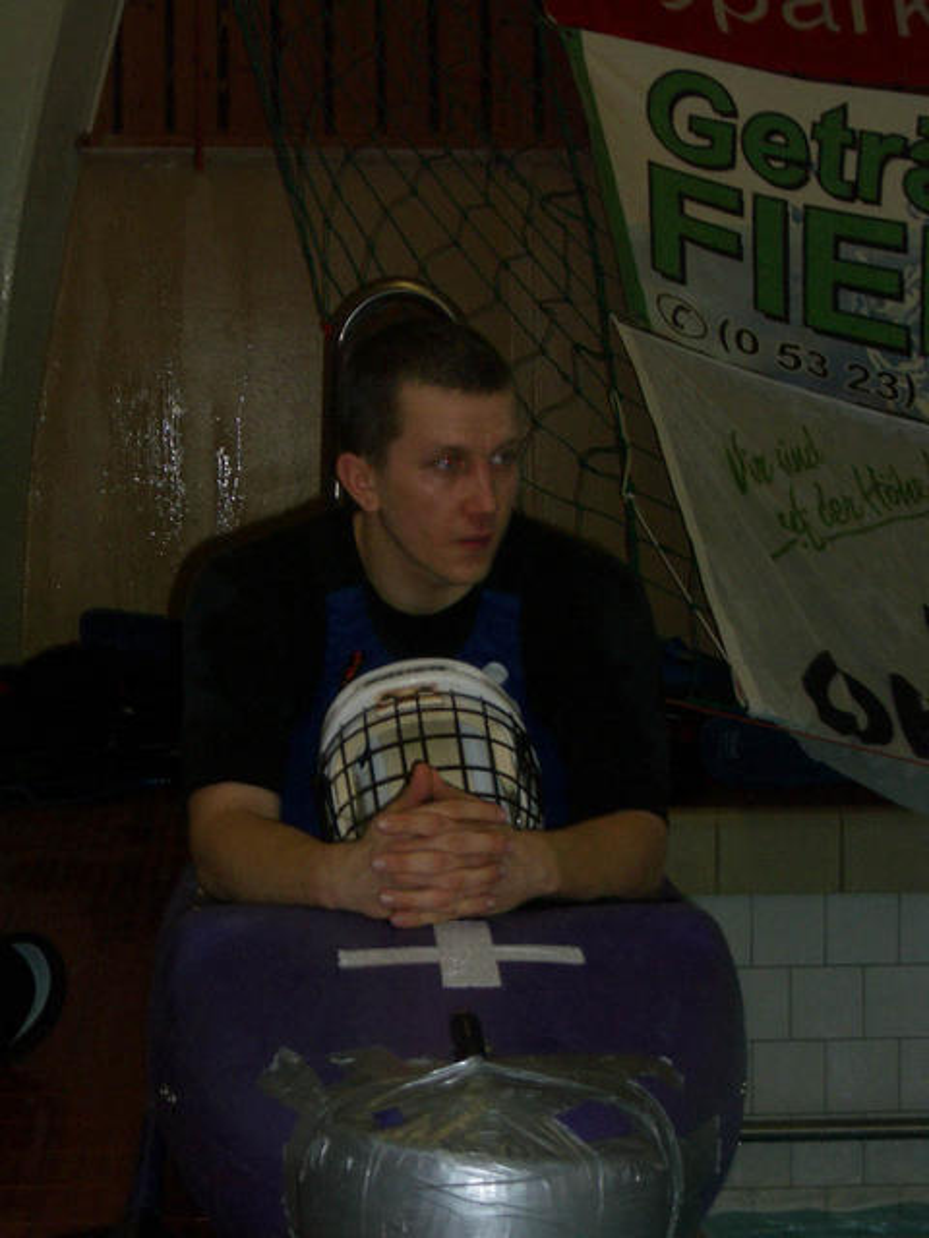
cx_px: 464
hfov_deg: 16.8
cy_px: 619
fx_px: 3149
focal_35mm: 88
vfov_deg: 22.3
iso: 100
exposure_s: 1/60
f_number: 4.4
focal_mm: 14.6
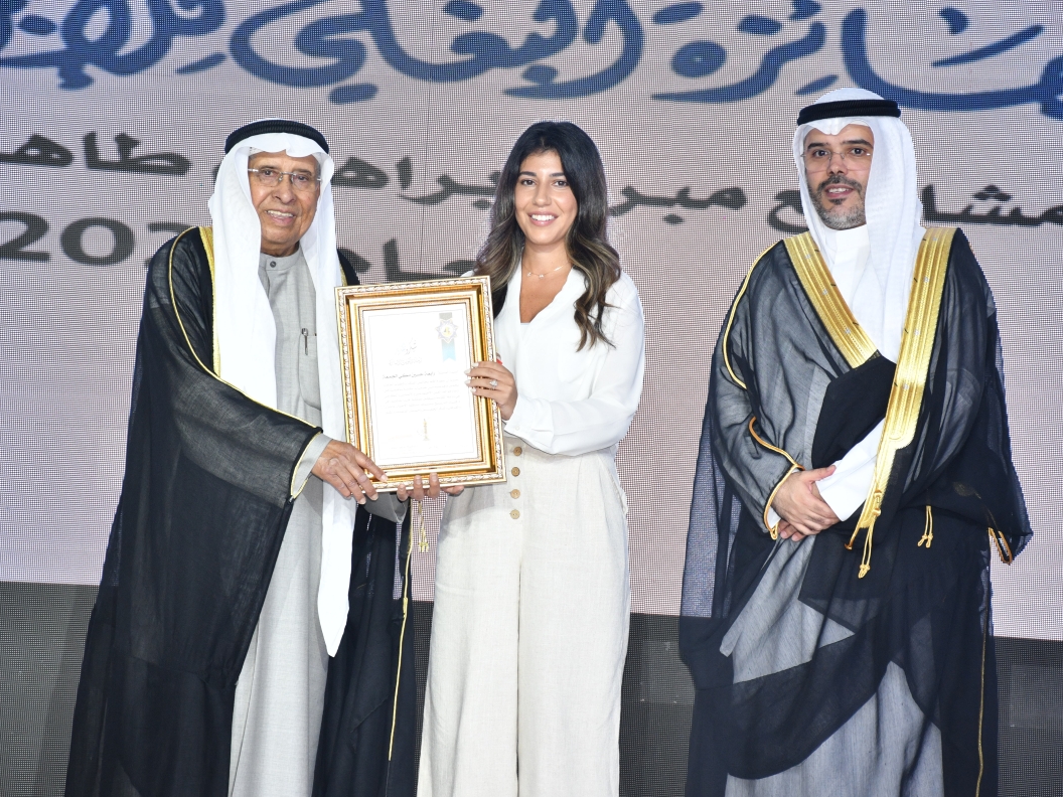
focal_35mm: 131
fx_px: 4023
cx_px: 549
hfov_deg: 15.1
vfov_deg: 11.3
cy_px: 401
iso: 800
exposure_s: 1/100
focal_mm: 80
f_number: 6.3
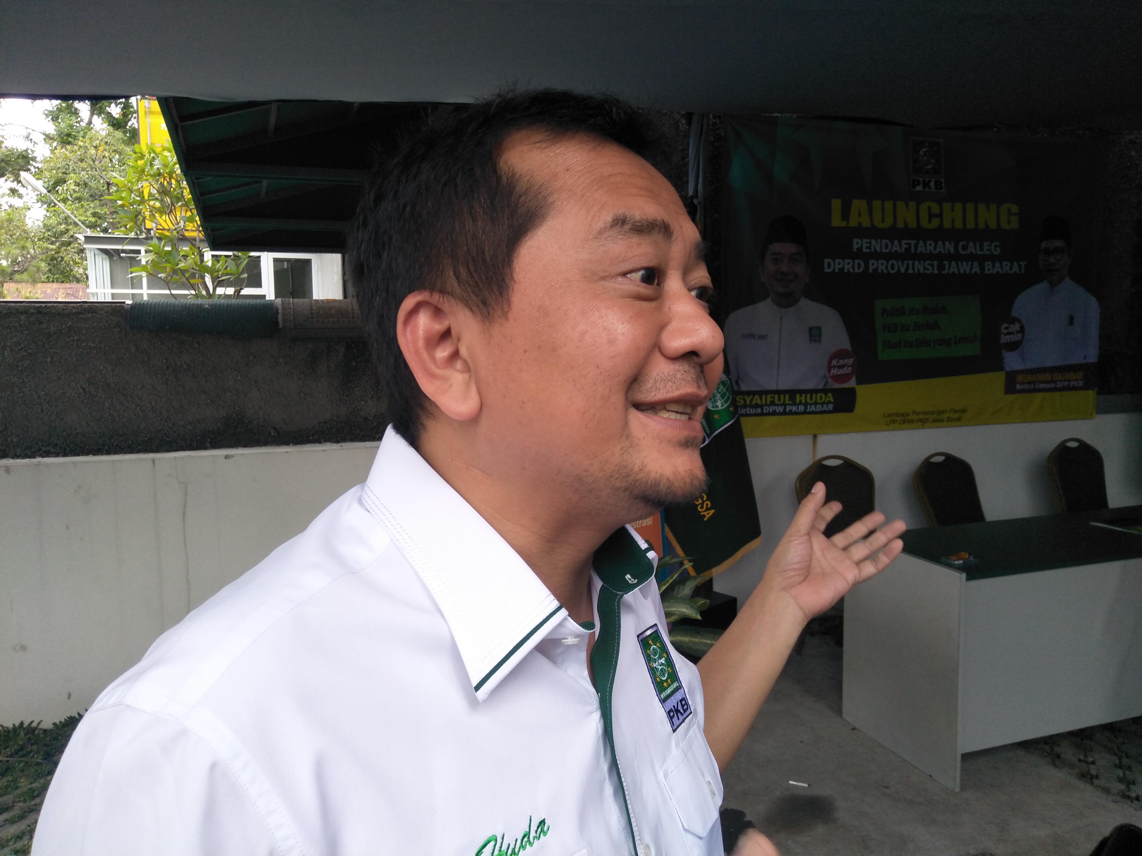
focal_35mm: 20
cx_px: 571
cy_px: 428
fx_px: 660
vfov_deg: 66.0
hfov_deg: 81.7
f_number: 2.2
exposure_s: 1/100
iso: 64
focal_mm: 3.46
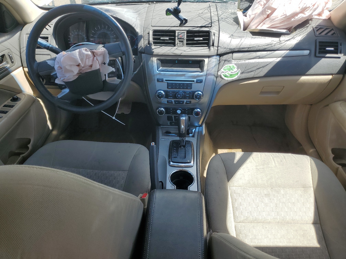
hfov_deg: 67.3
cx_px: 173
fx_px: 260
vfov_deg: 53.1
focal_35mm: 26
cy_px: 130
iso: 50
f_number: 1.5
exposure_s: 1/714
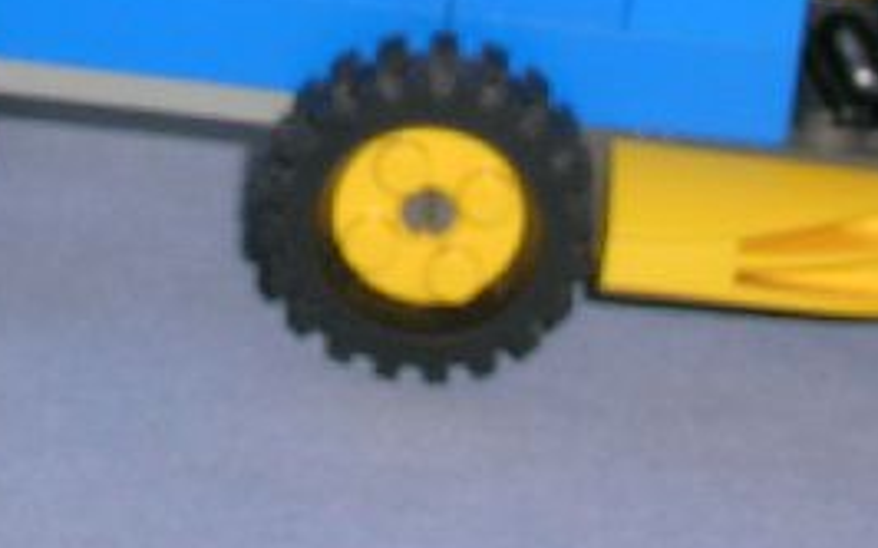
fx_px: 4234
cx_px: 182
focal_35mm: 177
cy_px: -274
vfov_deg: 7.3
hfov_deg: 11.8
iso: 50
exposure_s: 1/60.1
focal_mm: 8.6
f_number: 5.7
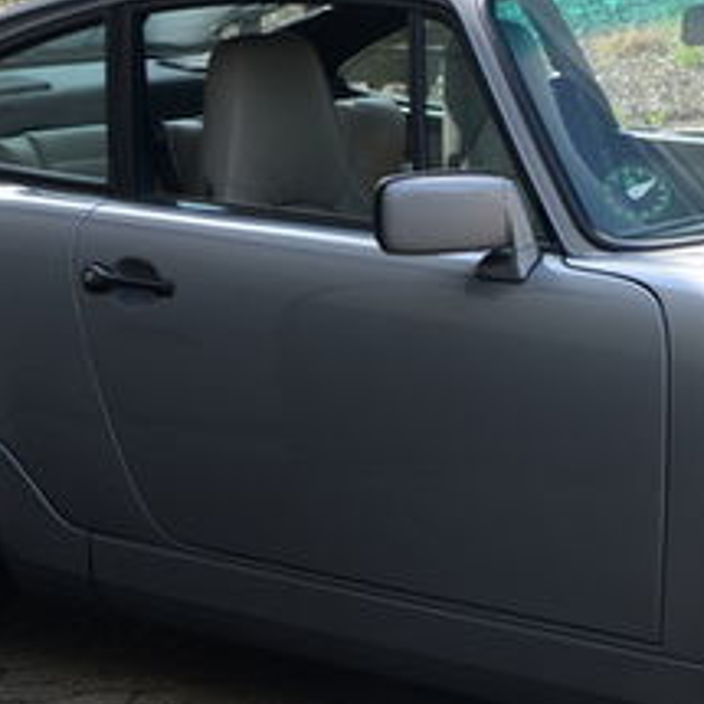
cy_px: 434
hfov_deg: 13.5
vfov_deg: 13.7
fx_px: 2922
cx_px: 727
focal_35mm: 127
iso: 200
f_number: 6.3
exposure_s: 1/160
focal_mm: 28
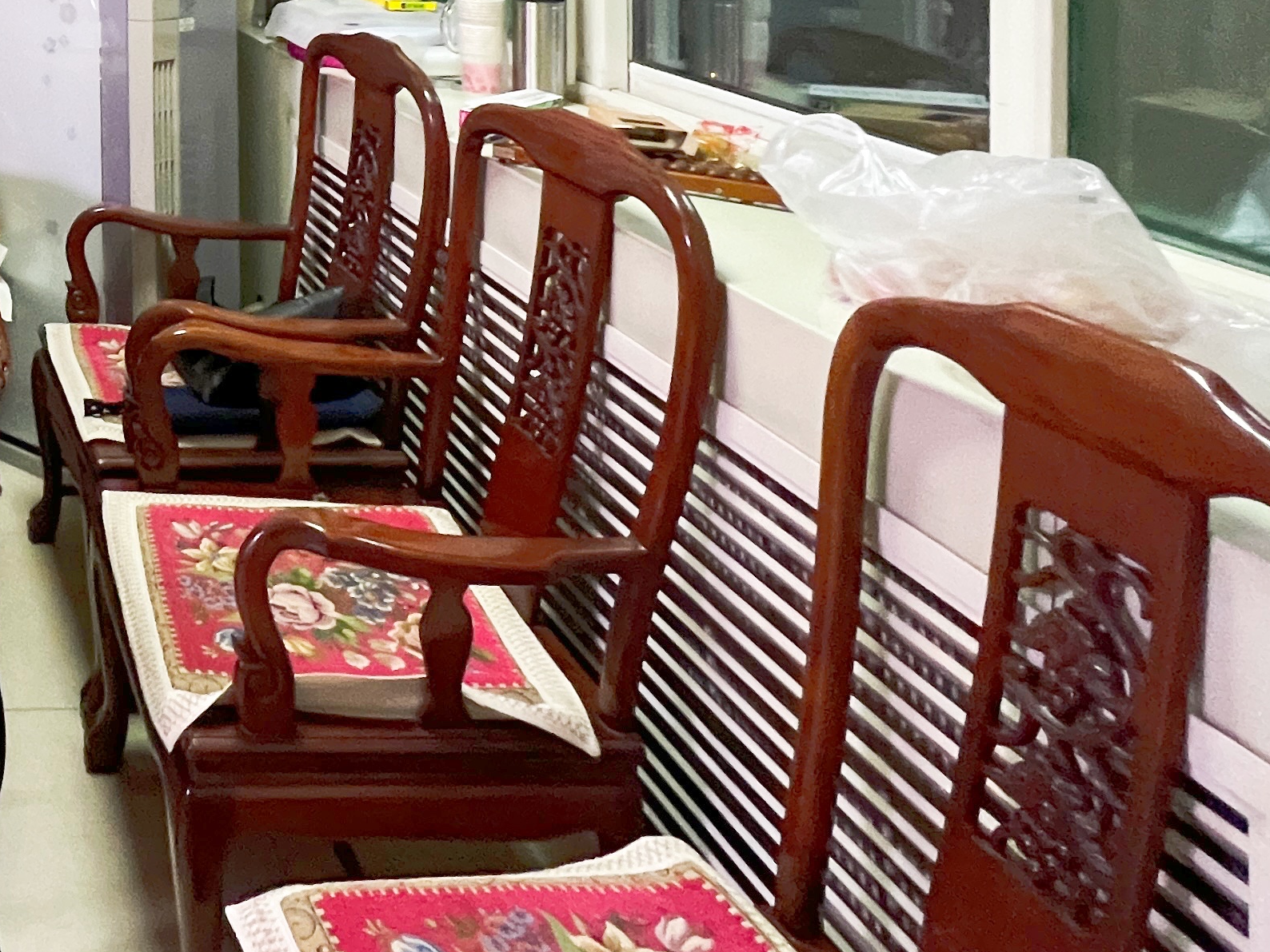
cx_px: -152
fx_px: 1211
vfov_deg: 35.7
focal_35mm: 33
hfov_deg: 42.4
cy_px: -129
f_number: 1.8
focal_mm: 1.57
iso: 400
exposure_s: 1/60
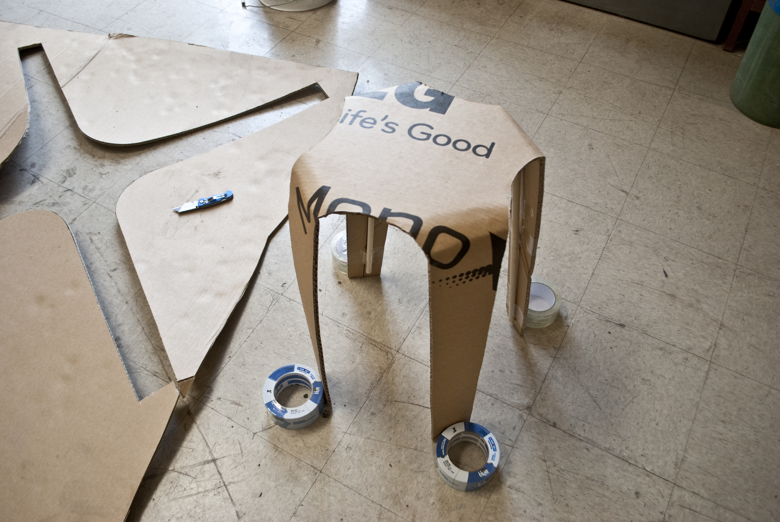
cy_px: 261
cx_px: 390
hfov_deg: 67.3
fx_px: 586
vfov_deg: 48.0
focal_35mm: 27
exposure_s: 1/60
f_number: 4
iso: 200
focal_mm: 18
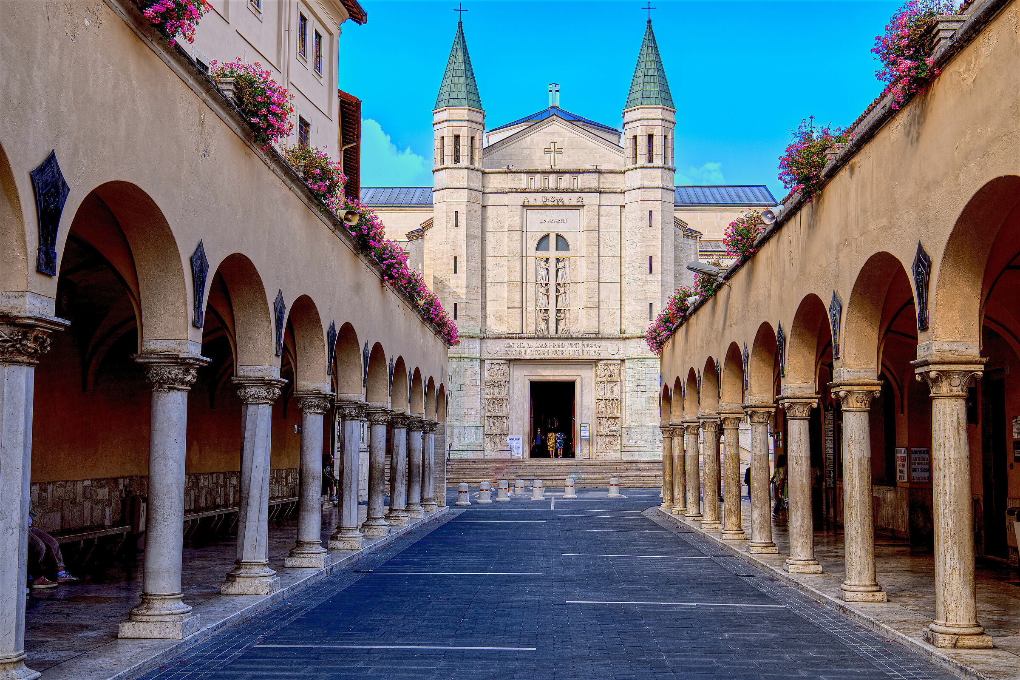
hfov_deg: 44.5
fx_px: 1246
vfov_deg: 30.5
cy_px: 340
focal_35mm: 44
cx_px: 510
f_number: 9
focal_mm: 44
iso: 320
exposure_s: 1/100
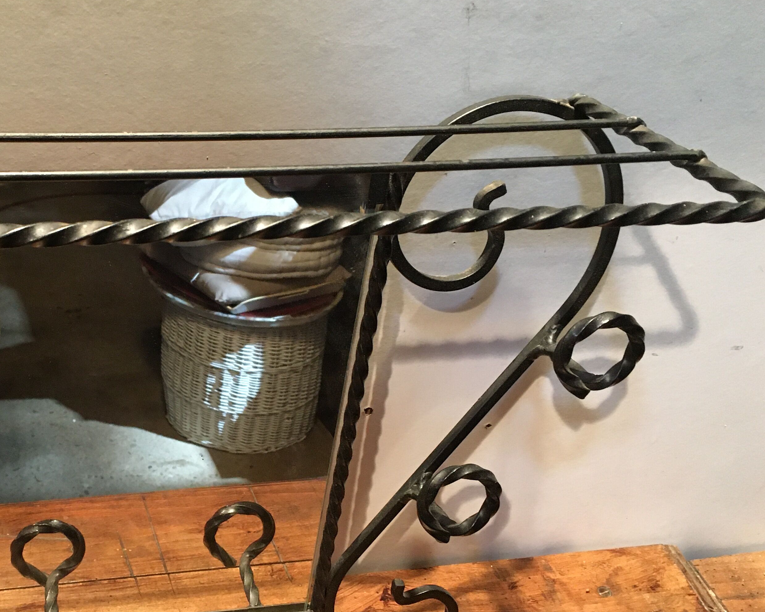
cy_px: 349
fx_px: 1042
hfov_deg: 39.1
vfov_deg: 32.7
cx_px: 178
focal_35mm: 46
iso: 200
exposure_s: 1/25
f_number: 2.2
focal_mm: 4.15
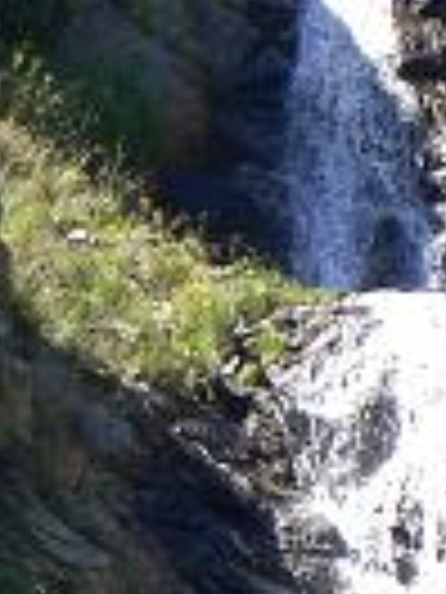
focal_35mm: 519
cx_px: 432
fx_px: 8916
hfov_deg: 2.9
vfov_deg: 3.8
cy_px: 1053
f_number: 5.4
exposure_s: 1/125
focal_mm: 18.9
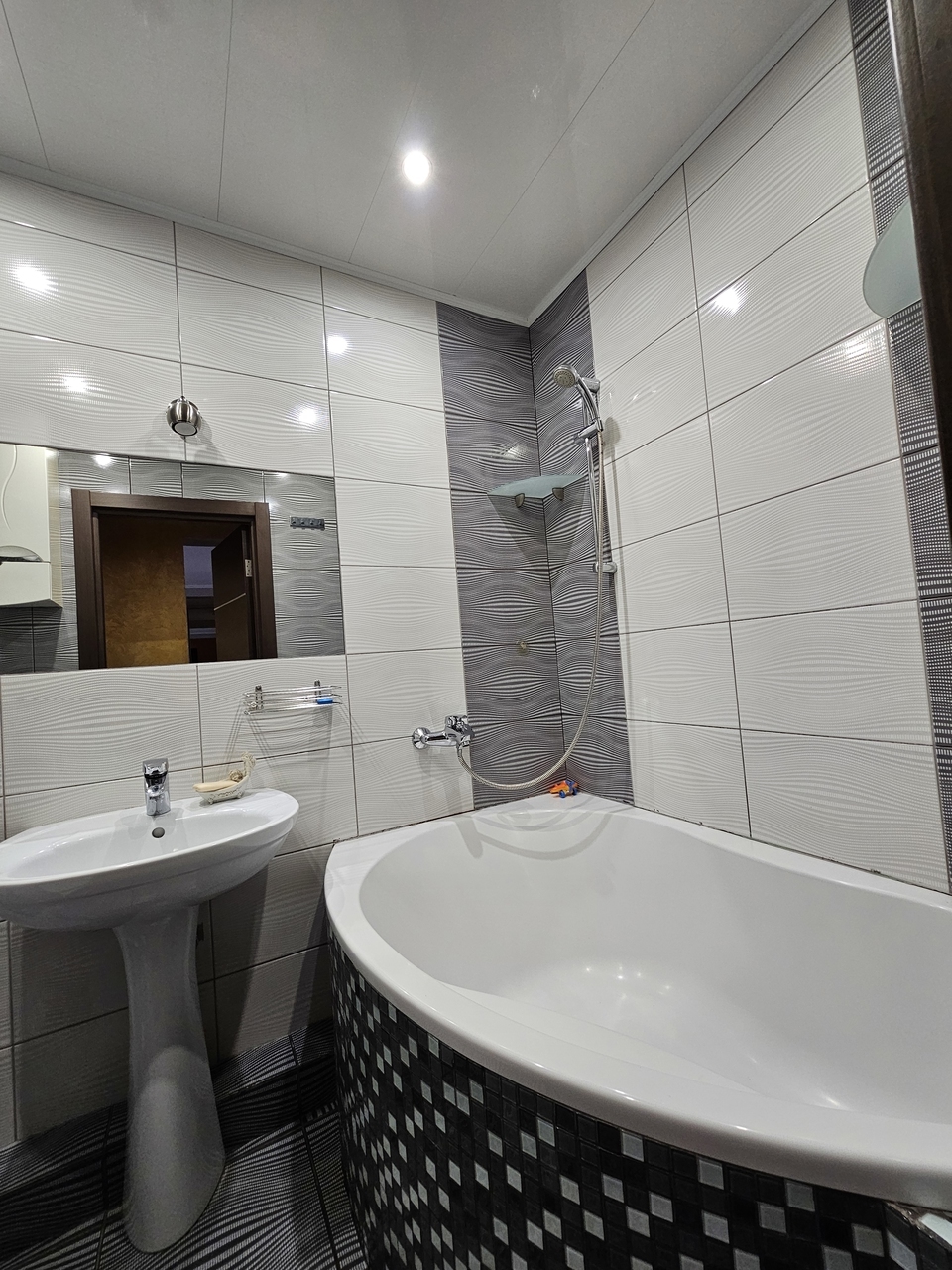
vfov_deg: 106.2
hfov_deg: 89.9
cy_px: 635
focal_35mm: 13
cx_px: 476
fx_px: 477
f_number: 2.2
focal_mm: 2.2
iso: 250
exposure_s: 1/66.3
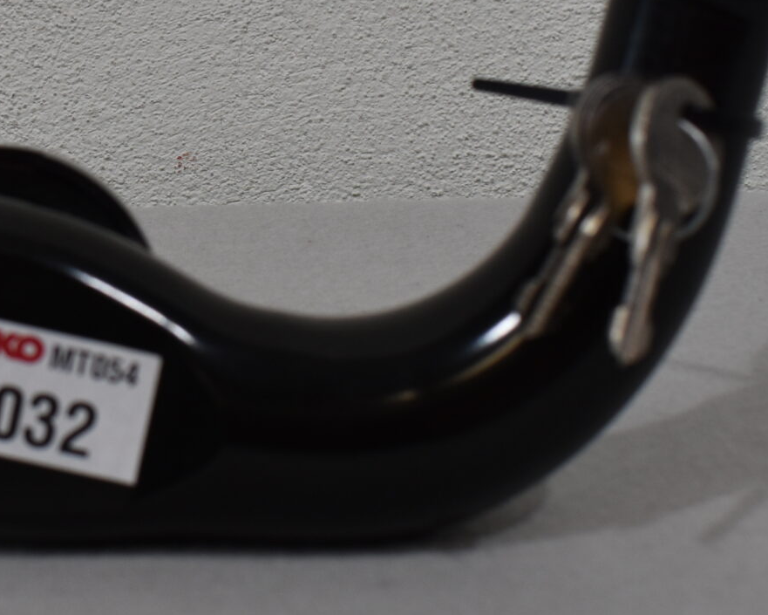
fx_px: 2046
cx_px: 88
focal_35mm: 90
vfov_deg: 17.0
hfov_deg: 20.8
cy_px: 154
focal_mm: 22
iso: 280
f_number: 5.6
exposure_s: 1/125
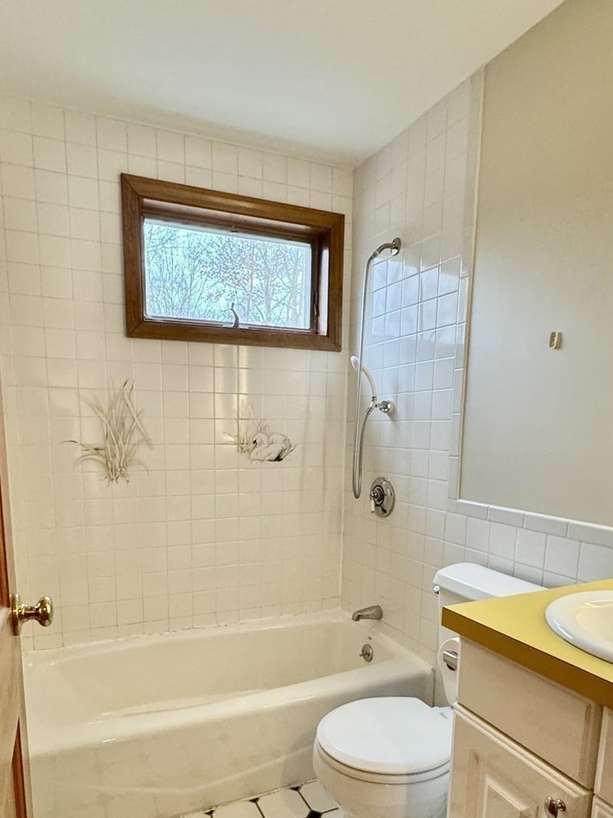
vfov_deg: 72.5
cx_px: 278
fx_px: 543
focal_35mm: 23
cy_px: 519
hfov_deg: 58.8
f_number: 2.2
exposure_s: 1/60
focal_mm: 2.22
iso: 250
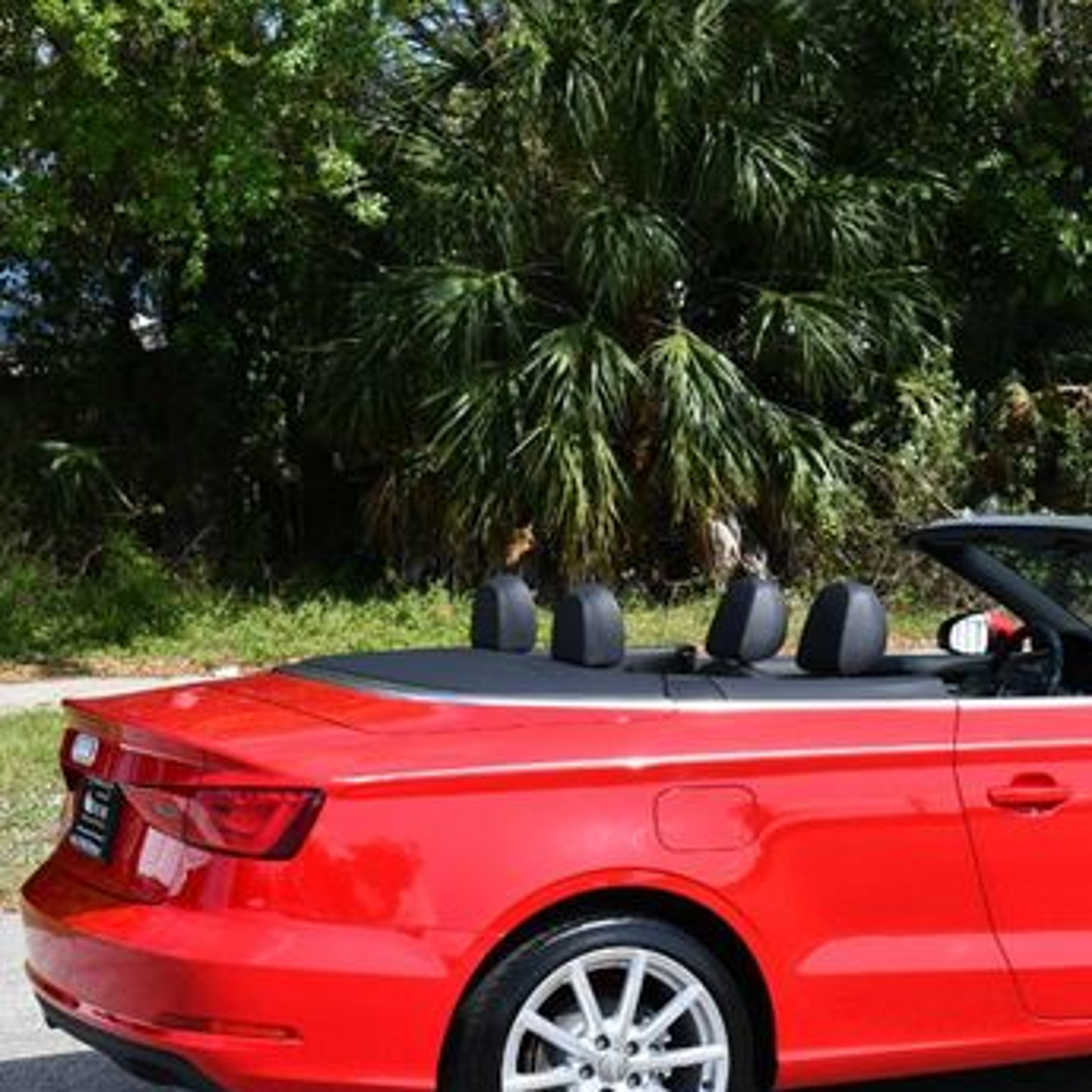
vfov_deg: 20.4
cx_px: 861
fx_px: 3034
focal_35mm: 85
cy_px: 620
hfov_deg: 20.2
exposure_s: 1/320
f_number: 9
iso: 100
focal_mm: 36
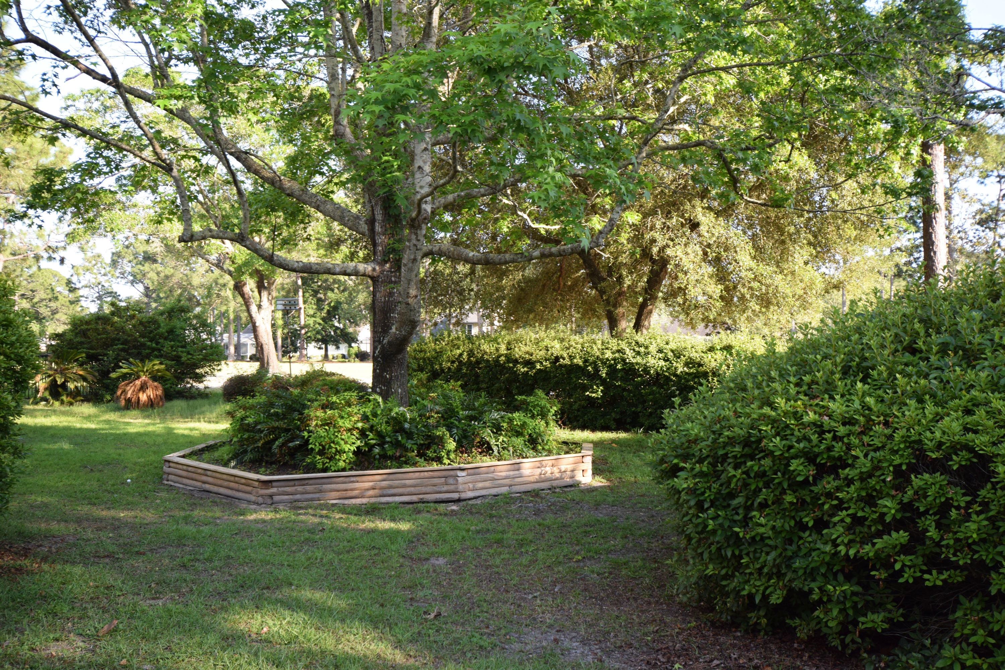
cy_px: 335
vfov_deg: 36.9
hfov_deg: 53.1
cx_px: 502
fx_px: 1005
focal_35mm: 36
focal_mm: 24
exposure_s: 1/200
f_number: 7.1
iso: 400
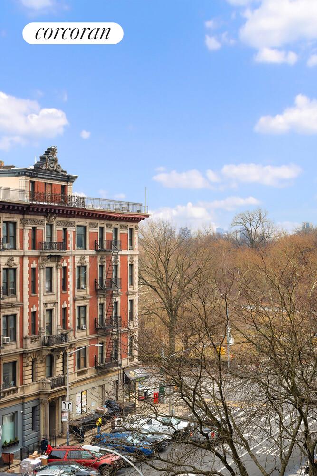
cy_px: 238
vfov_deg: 31.9
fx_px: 832
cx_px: 158
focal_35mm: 63
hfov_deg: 21.6
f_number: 11
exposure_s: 1/125
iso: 400
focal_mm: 63
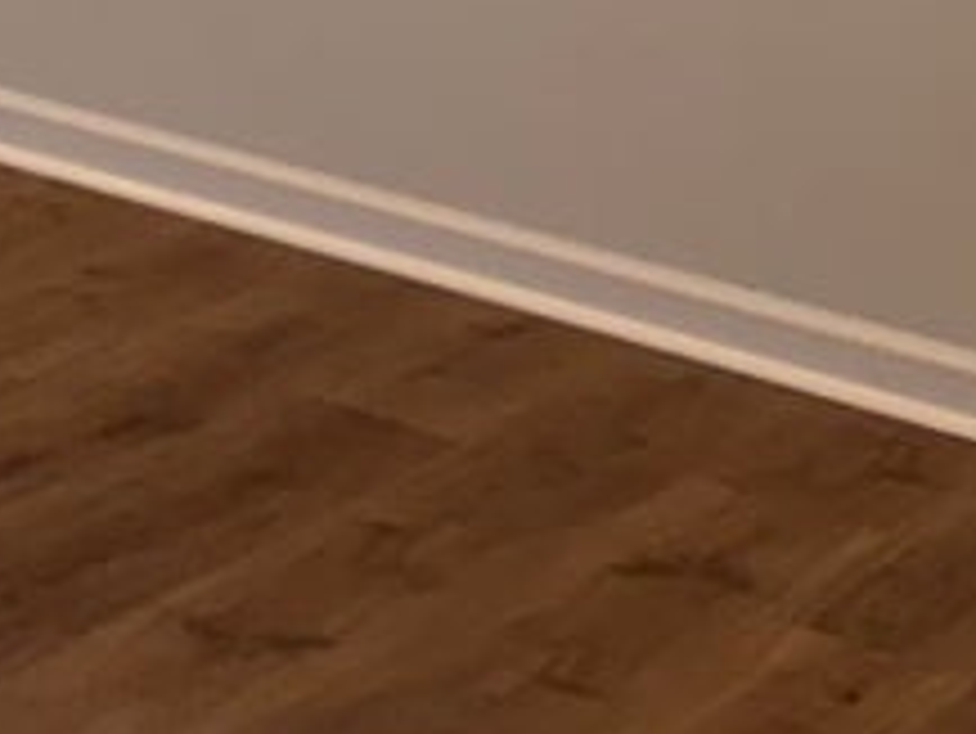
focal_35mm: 151
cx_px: -1968
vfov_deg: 9.7
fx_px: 4260
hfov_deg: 9.9
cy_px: -50
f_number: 1.78
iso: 200
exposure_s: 1/120
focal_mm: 6.76
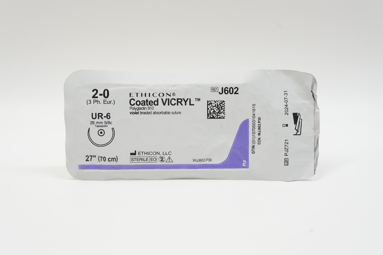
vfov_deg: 23.1
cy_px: 128
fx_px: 622
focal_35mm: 58
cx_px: 192
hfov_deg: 34.2
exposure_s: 1/40
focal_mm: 39
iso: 400
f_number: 7.1
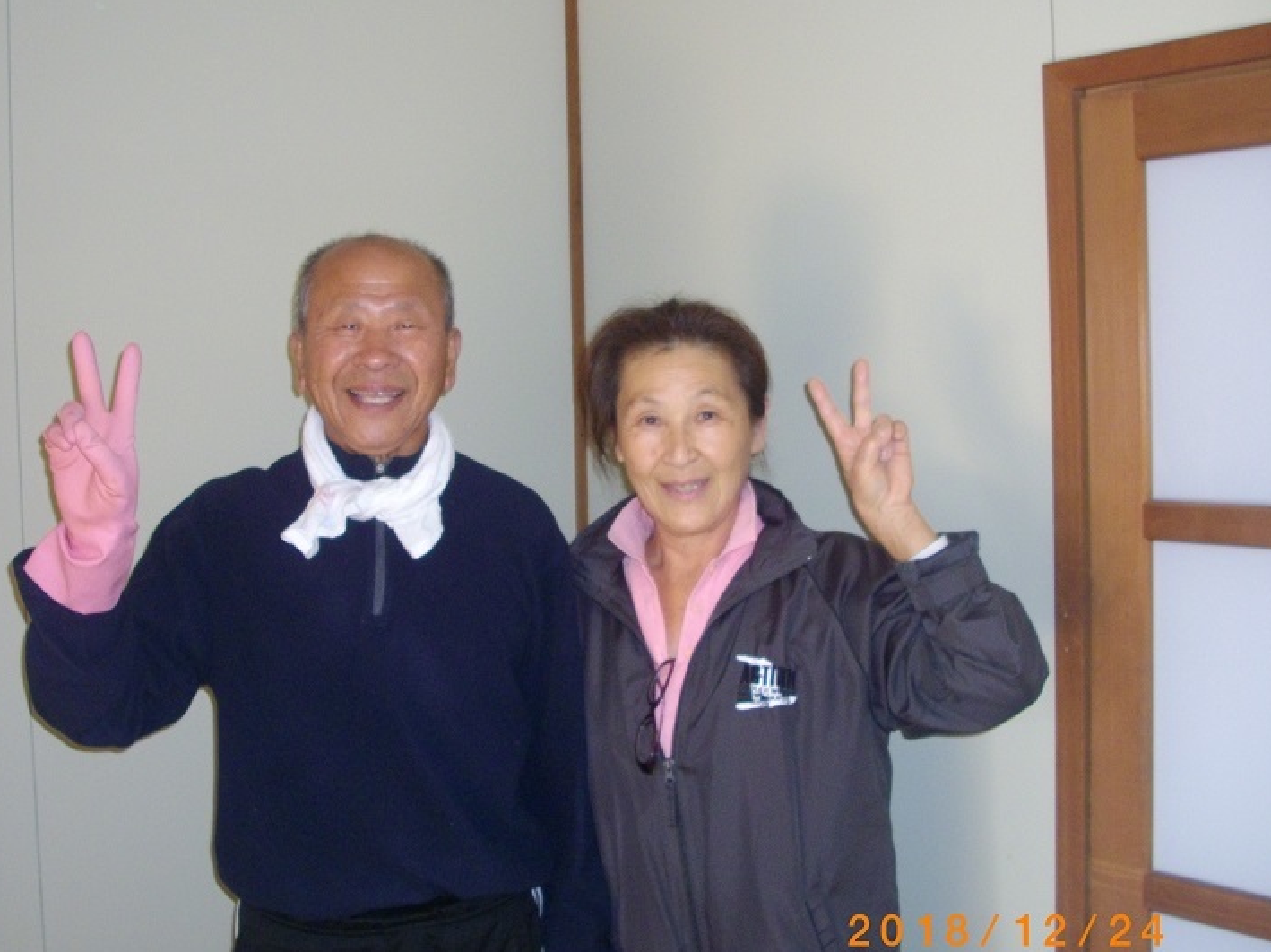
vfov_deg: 30.8
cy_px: 454
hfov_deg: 40.3
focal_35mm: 47
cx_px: 523
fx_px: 1725
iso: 200
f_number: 2.8
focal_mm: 6.2
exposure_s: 1/50
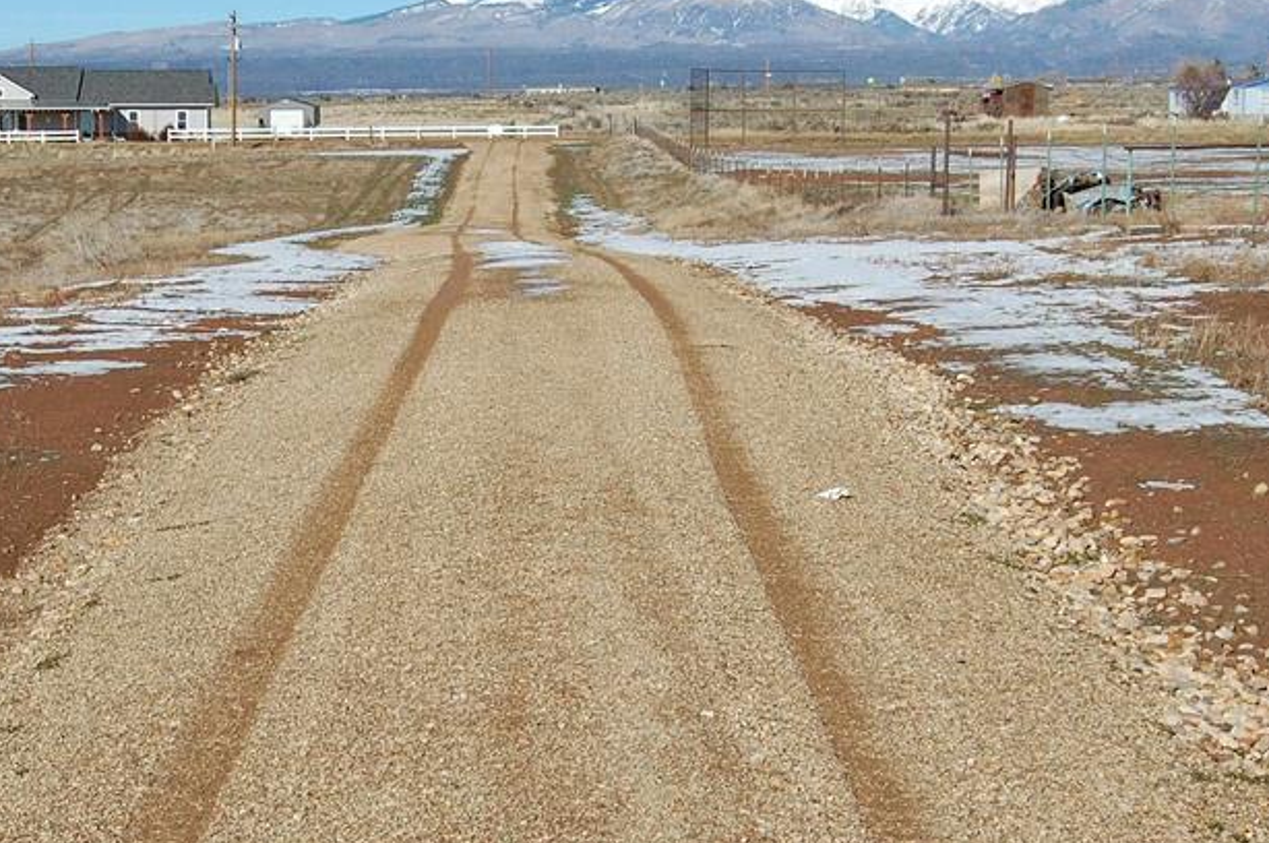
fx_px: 2817
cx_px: 374
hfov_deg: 25.2
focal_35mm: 80
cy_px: 481
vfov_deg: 17.0
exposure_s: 1/320
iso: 200
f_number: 10
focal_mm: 32
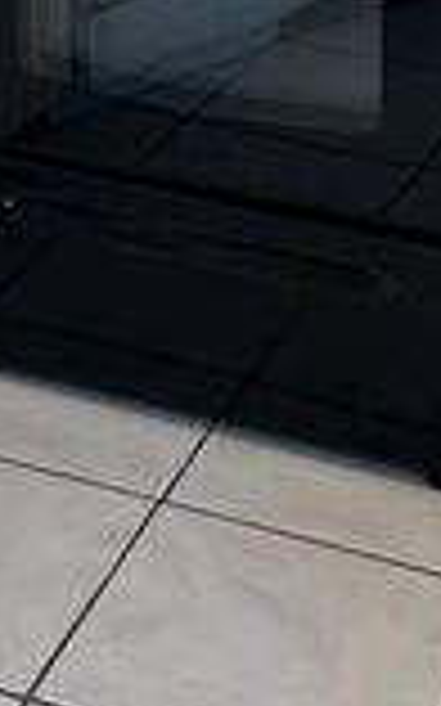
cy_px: -492
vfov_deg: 15.7
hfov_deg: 11.0
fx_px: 2252
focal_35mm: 117
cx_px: -72
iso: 80
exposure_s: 1/60
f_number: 1.5
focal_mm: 5.7
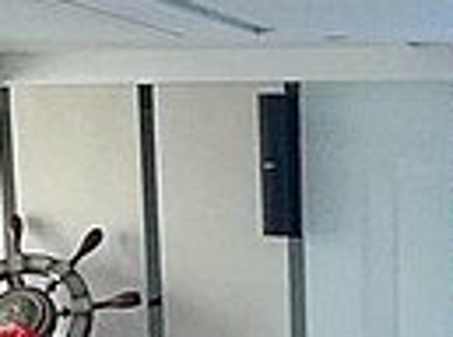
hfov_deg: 11.6
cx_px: 506
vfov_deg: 8.0
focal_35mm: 168
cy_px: 850
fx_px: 2192
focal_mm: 3.79
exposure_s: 1/30
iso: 160
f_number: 2
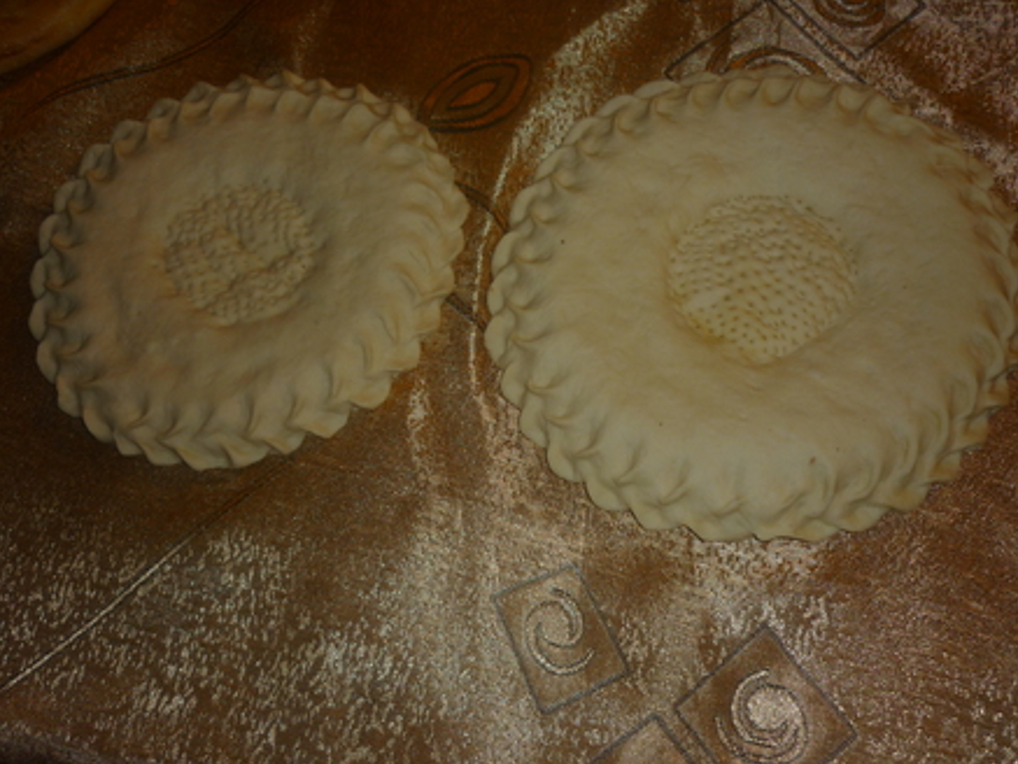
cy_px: 389
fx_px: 1000
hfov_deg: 53.9
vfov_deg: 41.8
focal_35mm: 34
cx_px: 517
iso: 100
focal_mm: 5.5
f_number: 2.8
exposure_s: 1/30
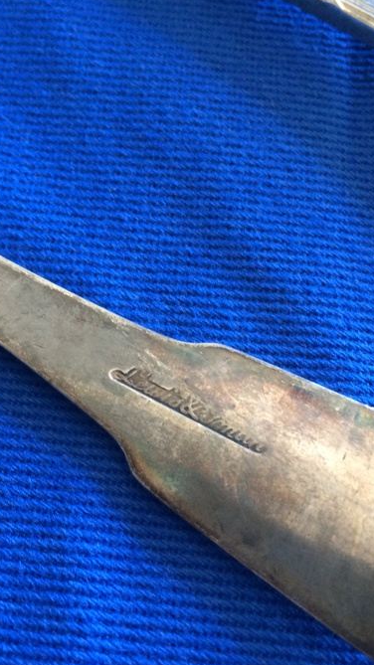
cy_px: 332
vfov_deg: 46.4
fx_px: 776
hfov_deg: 27.0
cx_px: 132
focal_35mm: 44
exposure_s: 1/30
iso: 200
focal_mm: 4.12
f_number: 2.2
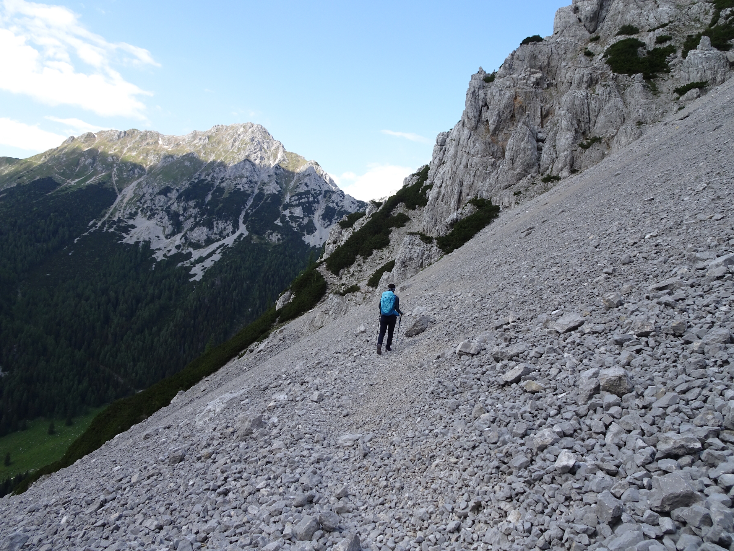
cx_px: 367
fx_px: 509
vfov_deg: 56.8
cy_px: 276
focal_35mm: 24
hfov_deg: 71.6
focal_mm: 4.1
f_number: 3.5
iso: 80
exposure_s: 1/400
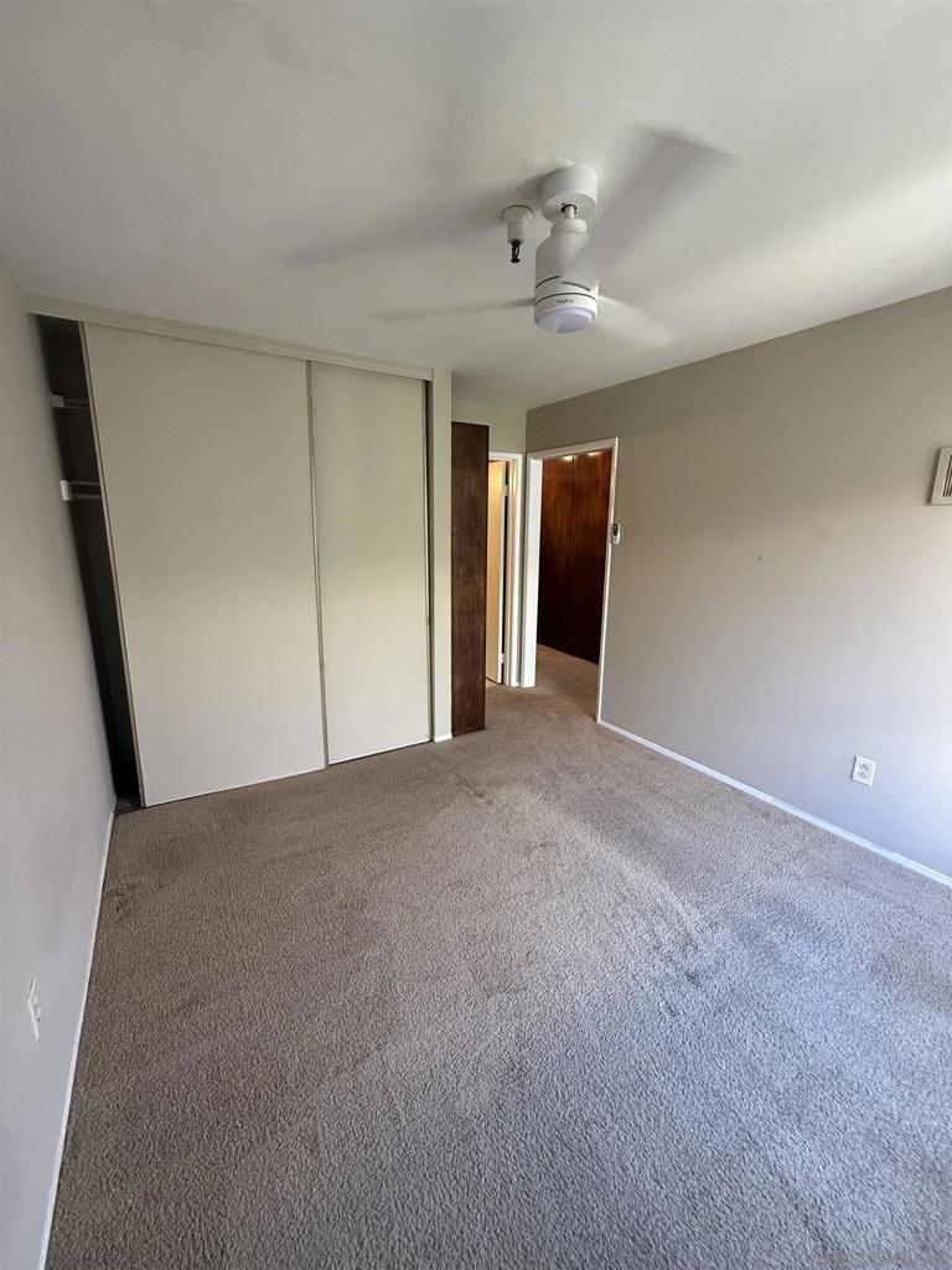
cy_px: 635
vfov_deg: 102.1
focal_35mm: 14
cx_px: 476
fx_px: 513
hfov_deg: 85.7
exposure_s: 1/99
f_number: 2.2
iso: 320
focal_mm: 2.22
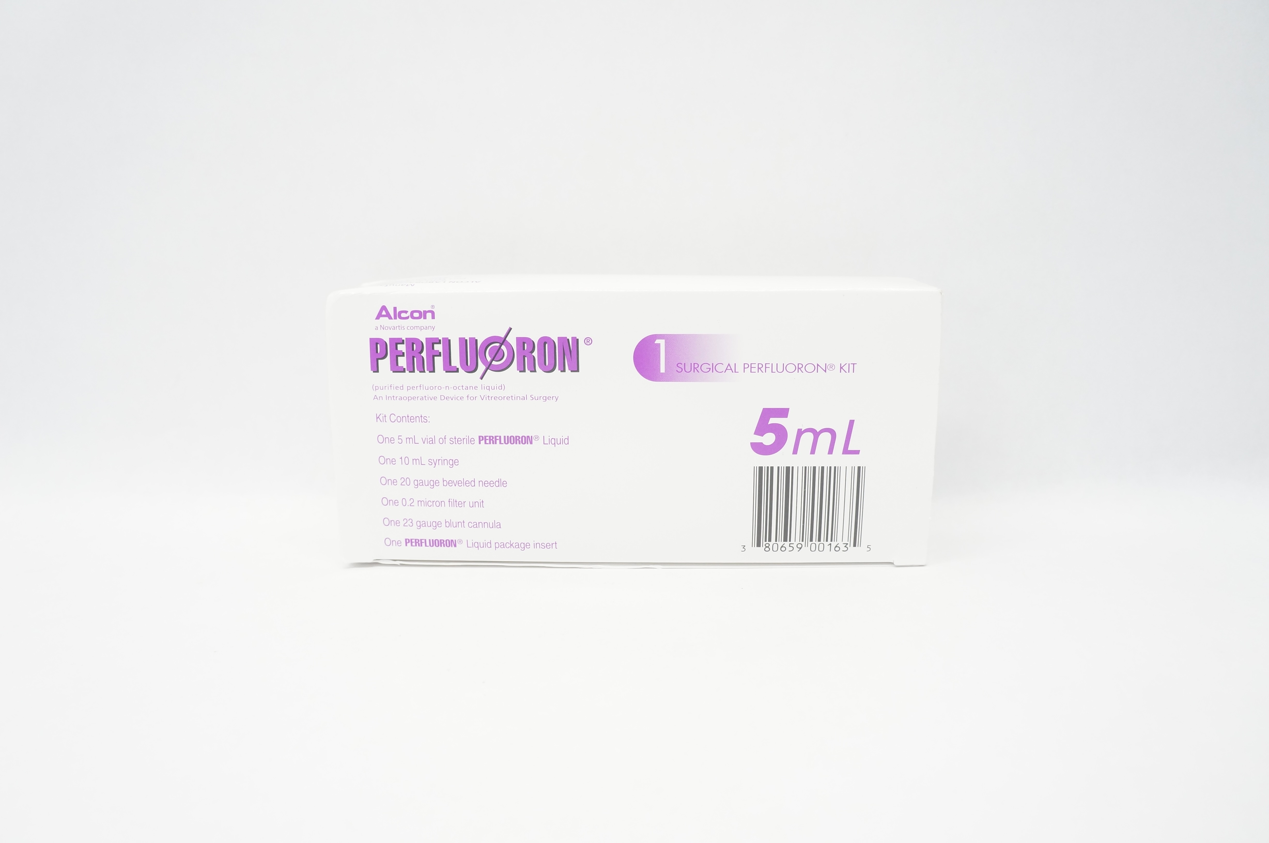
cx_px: 634
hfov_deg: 67.4
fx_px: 951
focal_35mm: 27
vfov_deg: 47.8
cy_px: 422
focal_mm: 18
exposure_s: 1/80
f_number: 5.6
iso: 800
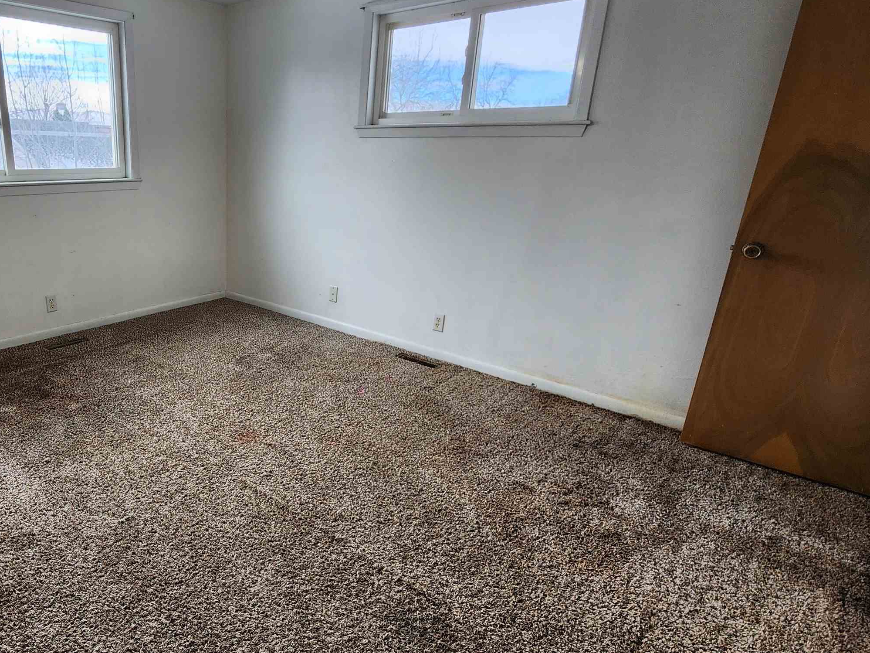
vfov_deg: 66.0
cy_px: 316
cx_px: 252
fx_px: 503
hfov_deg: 77.5
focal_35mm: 20
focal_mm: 2.2
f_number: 2.2
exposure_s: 1/120
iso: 100
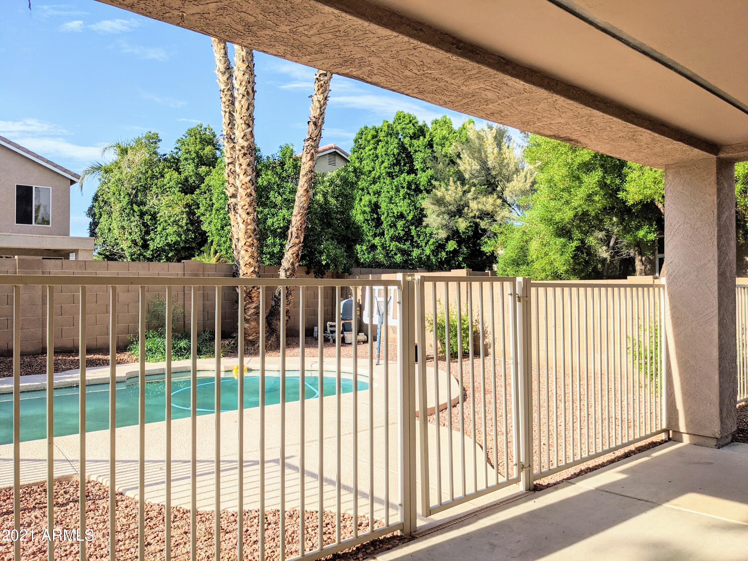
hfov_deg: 65.3
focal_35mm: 27
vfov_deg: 51.4
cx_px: 374
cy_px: 280
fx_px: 583
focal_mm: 4.38
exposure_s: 1/2597
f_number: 1.73
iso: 51
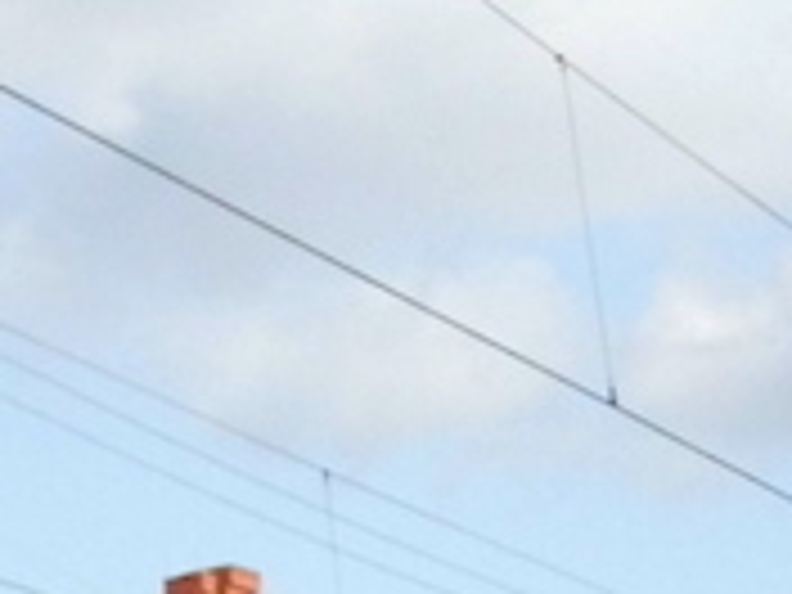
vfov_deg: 5.5
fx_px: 6040
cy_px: 1264
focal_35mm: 264
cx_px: 648
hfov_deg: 7.5
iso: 400
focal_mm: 10.4
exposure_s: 1/449
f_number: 11.1
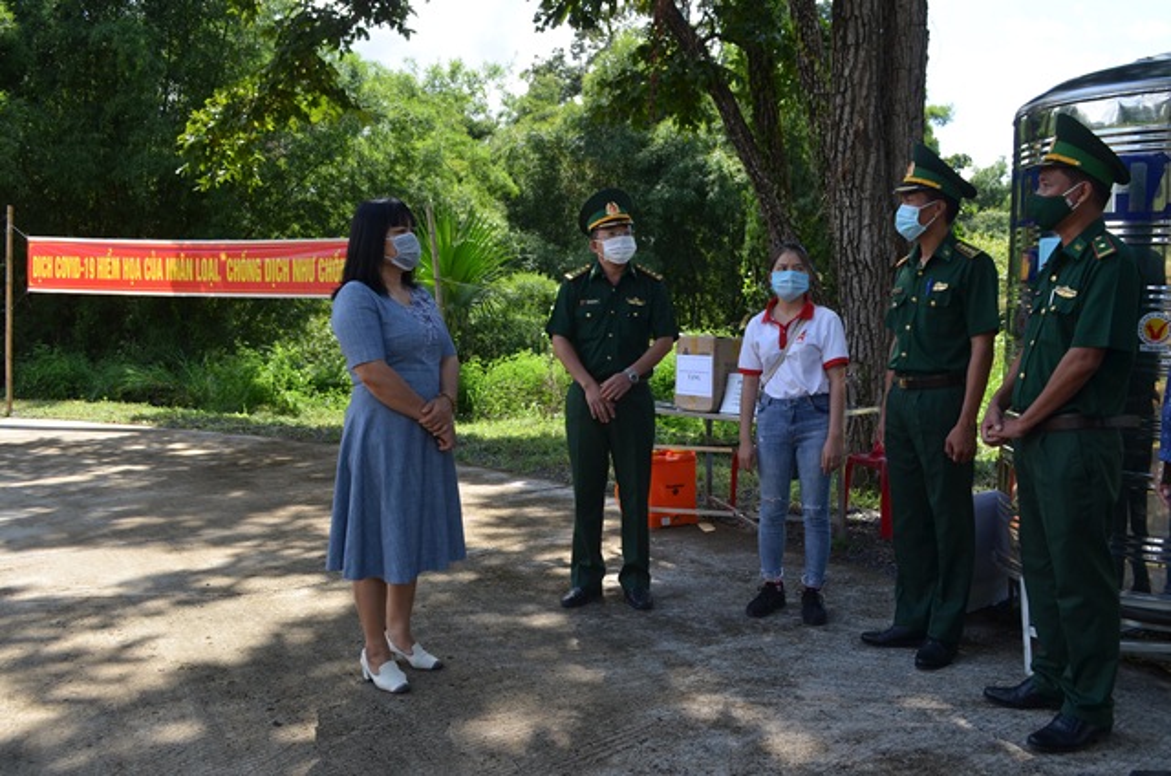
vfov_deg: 43.4
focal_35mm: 30
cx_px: 586
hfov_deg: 62.0
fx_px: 974
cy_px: 388
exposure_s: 1/250
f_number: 8
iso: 200
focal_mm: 20
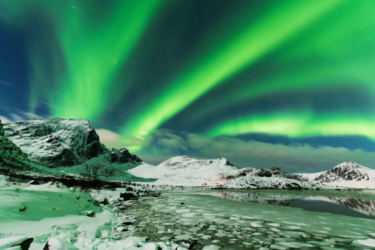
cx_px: 188
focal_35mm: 14
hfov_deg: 104.3
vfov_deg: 81.2
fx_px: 146
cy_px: 125
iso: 400
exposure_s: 10
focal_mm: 14
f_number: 3.5
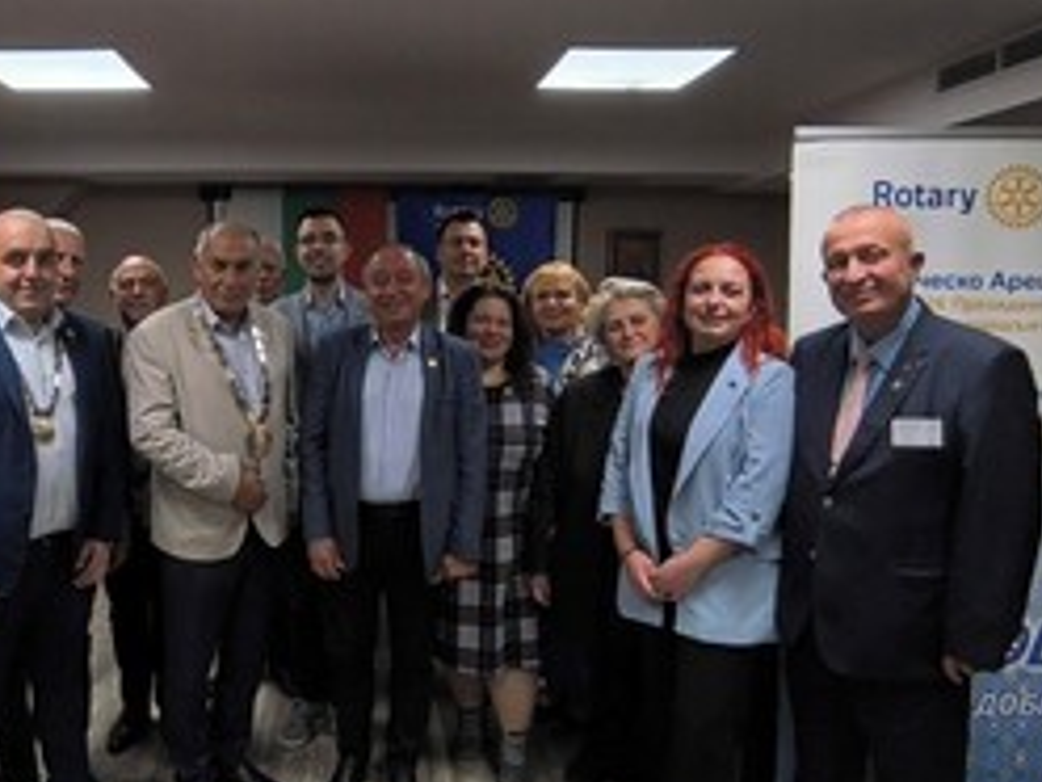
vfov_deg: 48.2
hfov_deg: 59.8
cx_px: 324
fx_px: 873
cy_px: 391
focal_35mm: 29
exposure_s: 1/100
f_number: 2.2
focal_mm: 1.65
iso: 100
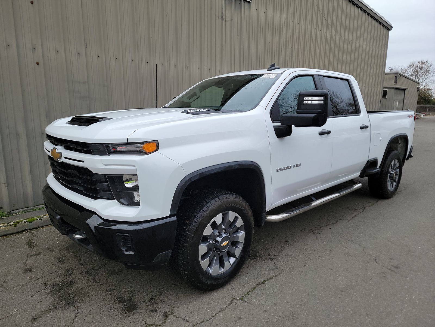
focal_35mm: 24
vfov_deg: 56.8
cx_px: 218
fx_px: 302
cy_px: 164
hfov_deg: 71.6
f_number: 1.8
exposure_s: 1/119
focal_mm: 6.7
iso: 63
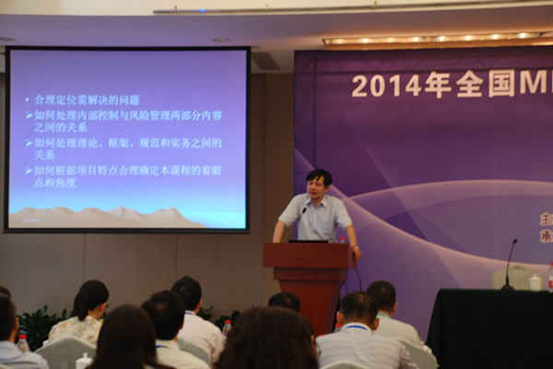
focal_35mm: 78
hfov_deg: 26.0
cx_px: 276
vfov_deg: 17.5
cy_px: 184
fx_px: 1198
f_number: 5
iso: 100
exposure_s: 1/2.5
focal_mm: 52
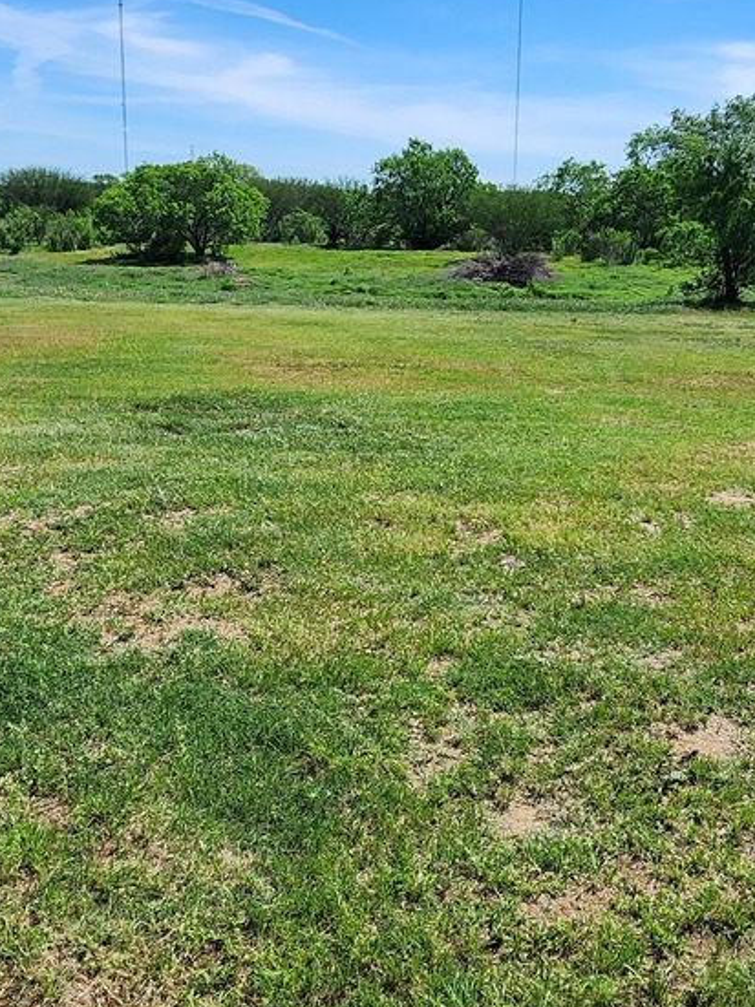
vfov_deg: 53.7
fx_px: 989
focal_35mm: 34
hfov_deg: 41.7
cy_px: 413
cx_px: 411
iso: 50
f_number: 2.2
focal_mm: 2.2
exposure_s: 1/2277
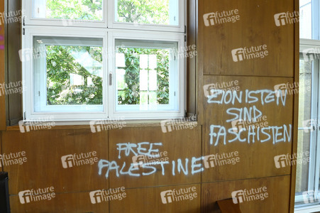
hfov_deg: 73.8
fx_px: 213
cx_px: 160
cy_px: 106
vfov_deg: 53.1
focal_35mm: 24
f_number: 9
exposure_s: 1/125
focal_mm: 24
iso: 4000
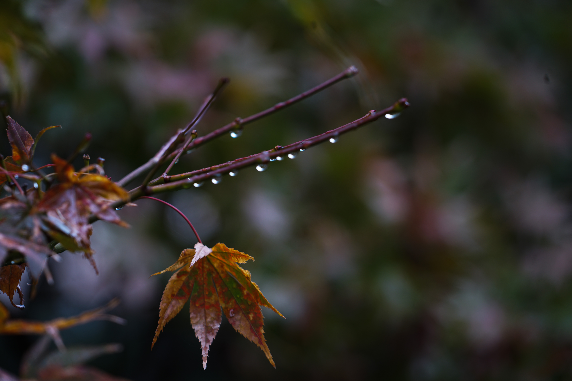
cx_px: 286
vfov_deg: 6.9
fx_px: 3146
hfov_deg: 10.4
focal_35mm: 198
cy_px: 190
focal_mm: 198
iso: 200
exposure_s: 1/60
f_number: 6.3
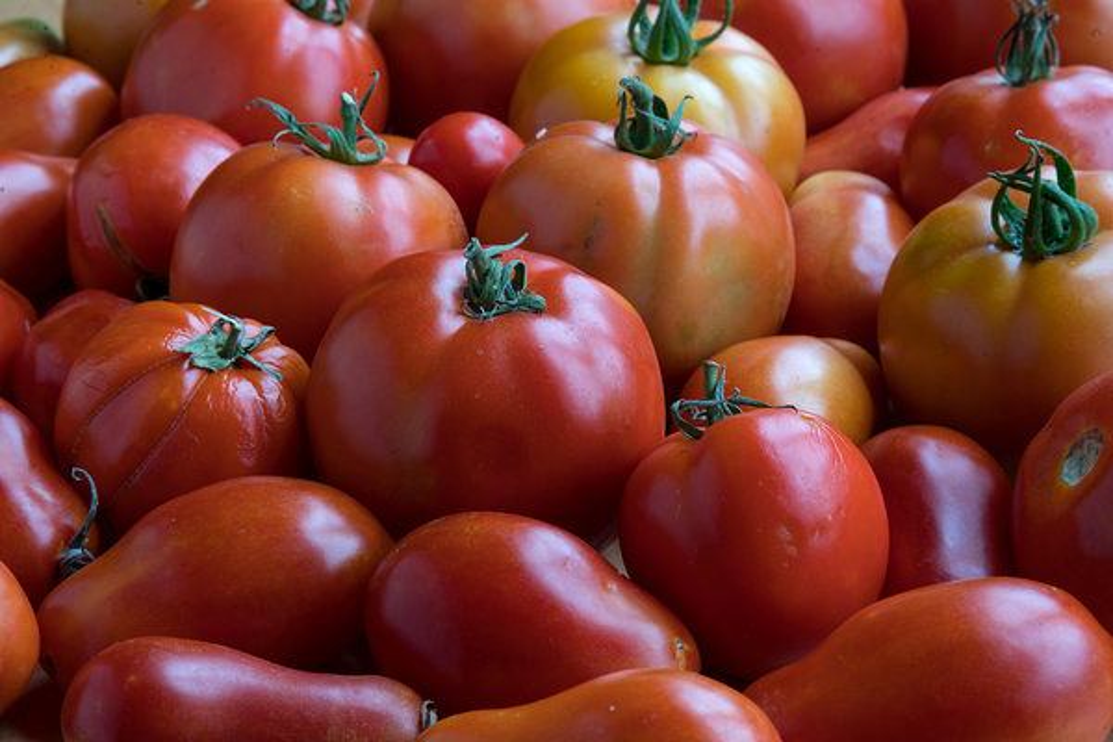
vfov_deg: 14.1
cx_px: 556
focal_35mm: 97
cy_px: 371
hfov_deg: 21.0
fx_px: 2999
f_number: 20
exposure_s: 1/2.5
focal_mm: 97
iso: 200
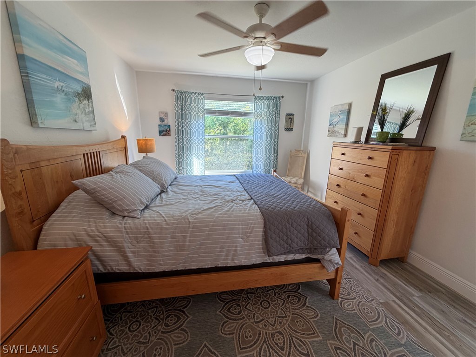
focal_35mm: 14
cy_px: 178
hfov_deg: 102.1
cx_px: 238
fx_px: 193
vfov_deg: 85.7
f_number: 2.2
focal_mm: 2.22
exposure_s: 1/120
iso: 200
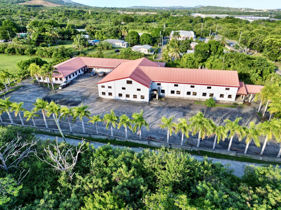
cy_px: 105
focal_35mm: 24
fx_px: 195
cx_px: 140
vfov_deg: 56.8
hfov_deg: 71.6
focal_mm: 6.72
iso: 100
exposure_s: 1/640
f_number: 1.7
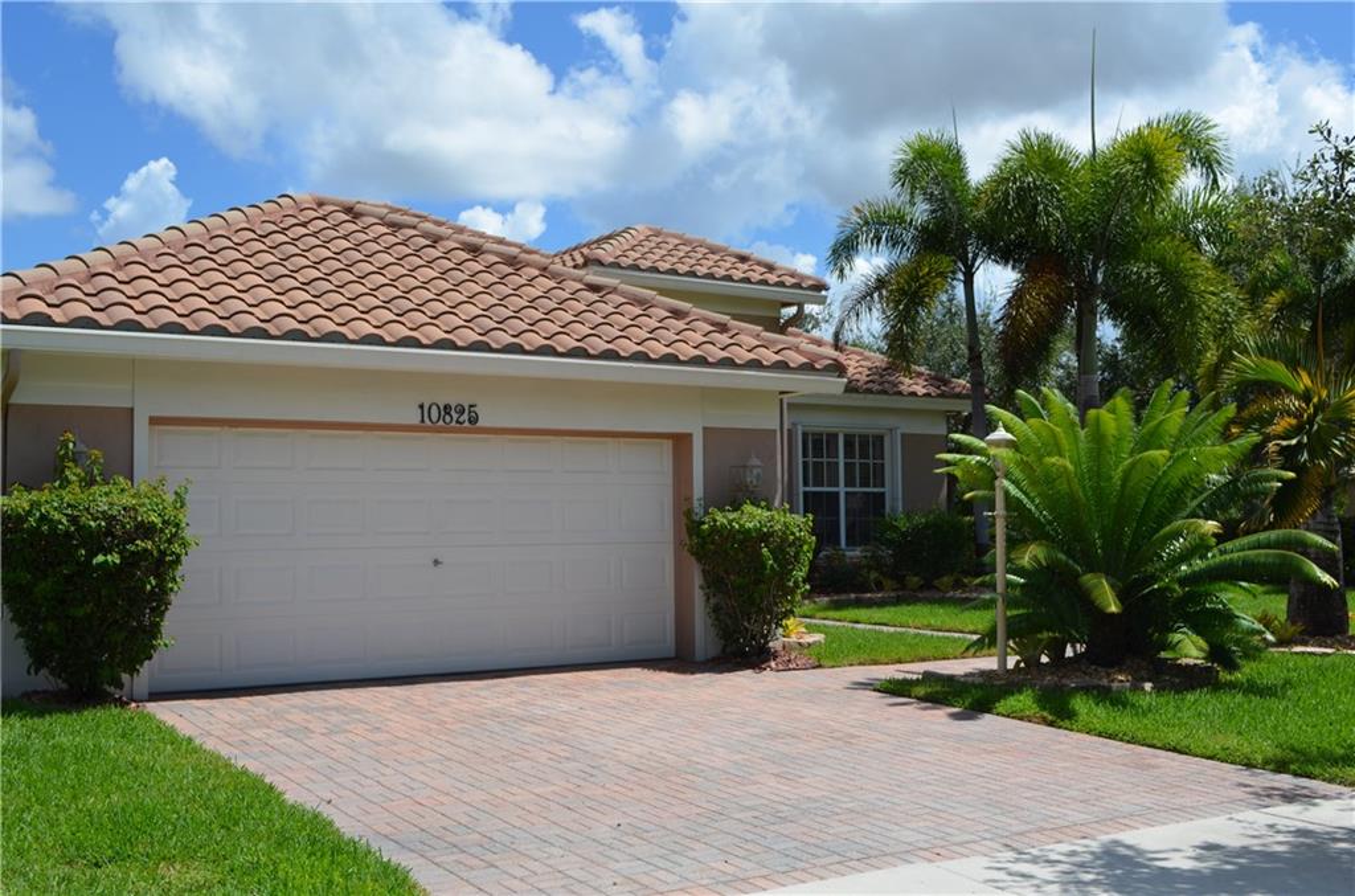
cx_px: 678
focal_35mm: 39
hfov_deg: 49.7
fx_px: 1464
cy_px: 448
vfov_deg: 34.0
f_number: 9
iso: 100
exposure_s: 1/320
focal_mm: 26
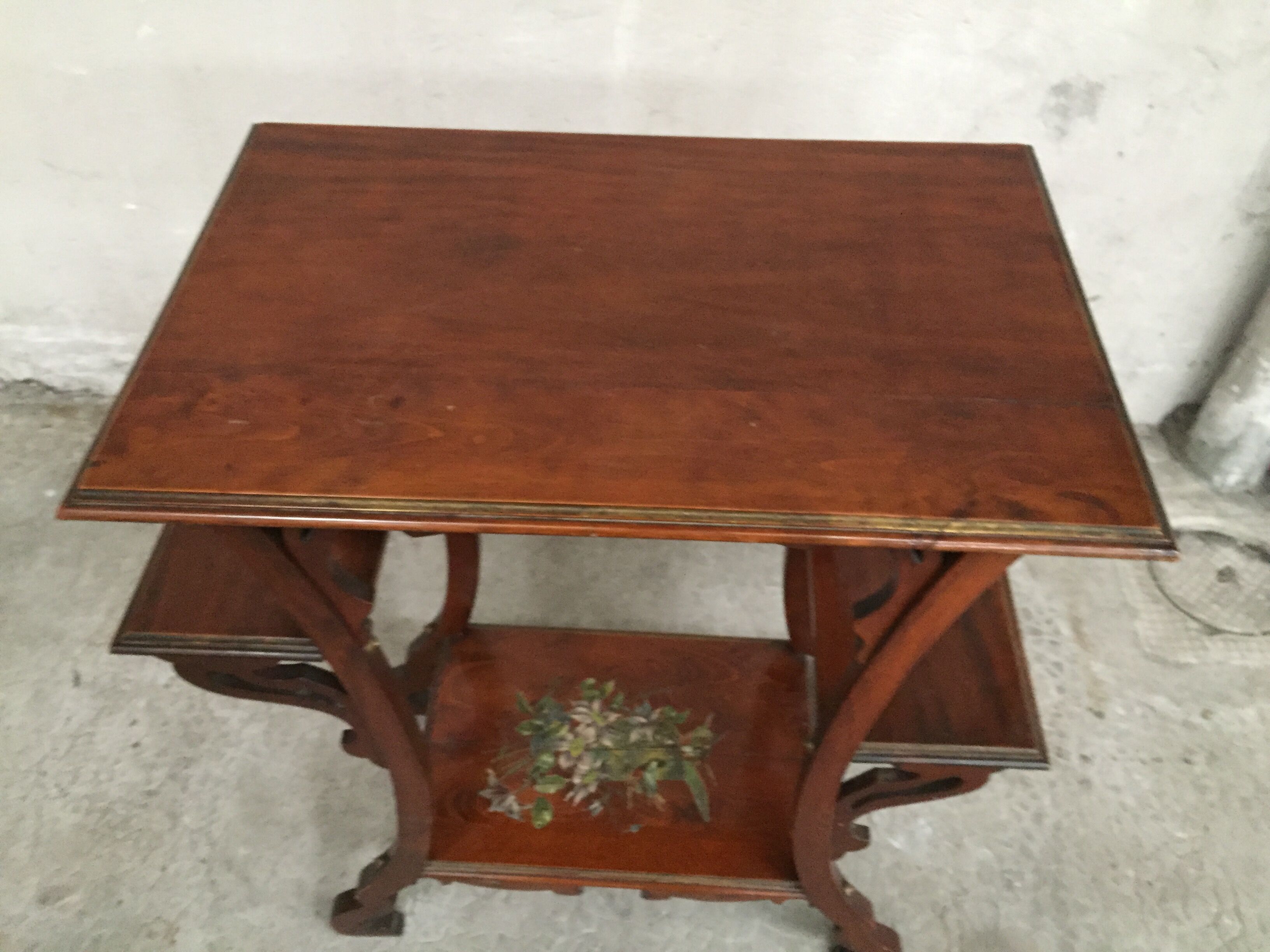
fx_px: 1064
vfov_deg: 48.2
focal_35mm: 29
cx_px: 635
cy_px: 476
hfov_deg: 61.7
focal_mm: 4.15
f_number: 2.2
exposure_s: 1/17
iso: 320
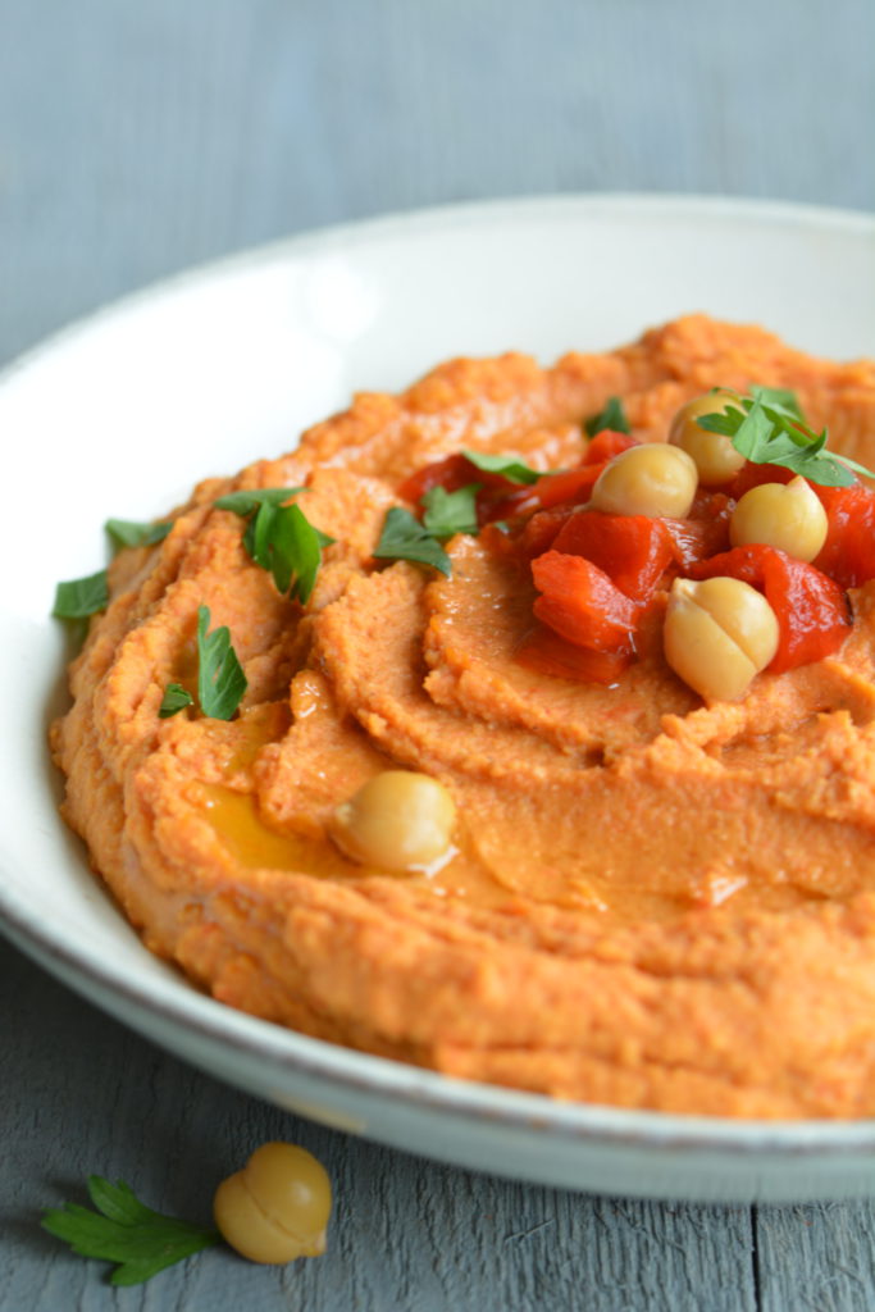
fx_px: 5740
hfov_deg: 8.7
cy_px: 656
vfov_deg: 13.0
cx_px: 438
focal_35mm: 158
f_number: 8
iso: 200
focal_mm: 105
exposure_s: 1.3
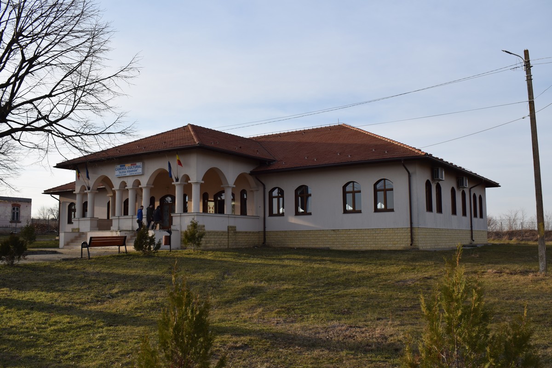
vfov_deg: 38.4
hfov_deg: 55.1
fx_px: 529
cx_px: 276
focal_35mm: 34
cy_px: 184
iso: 100
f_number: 9
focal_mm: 23
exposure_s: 1/200
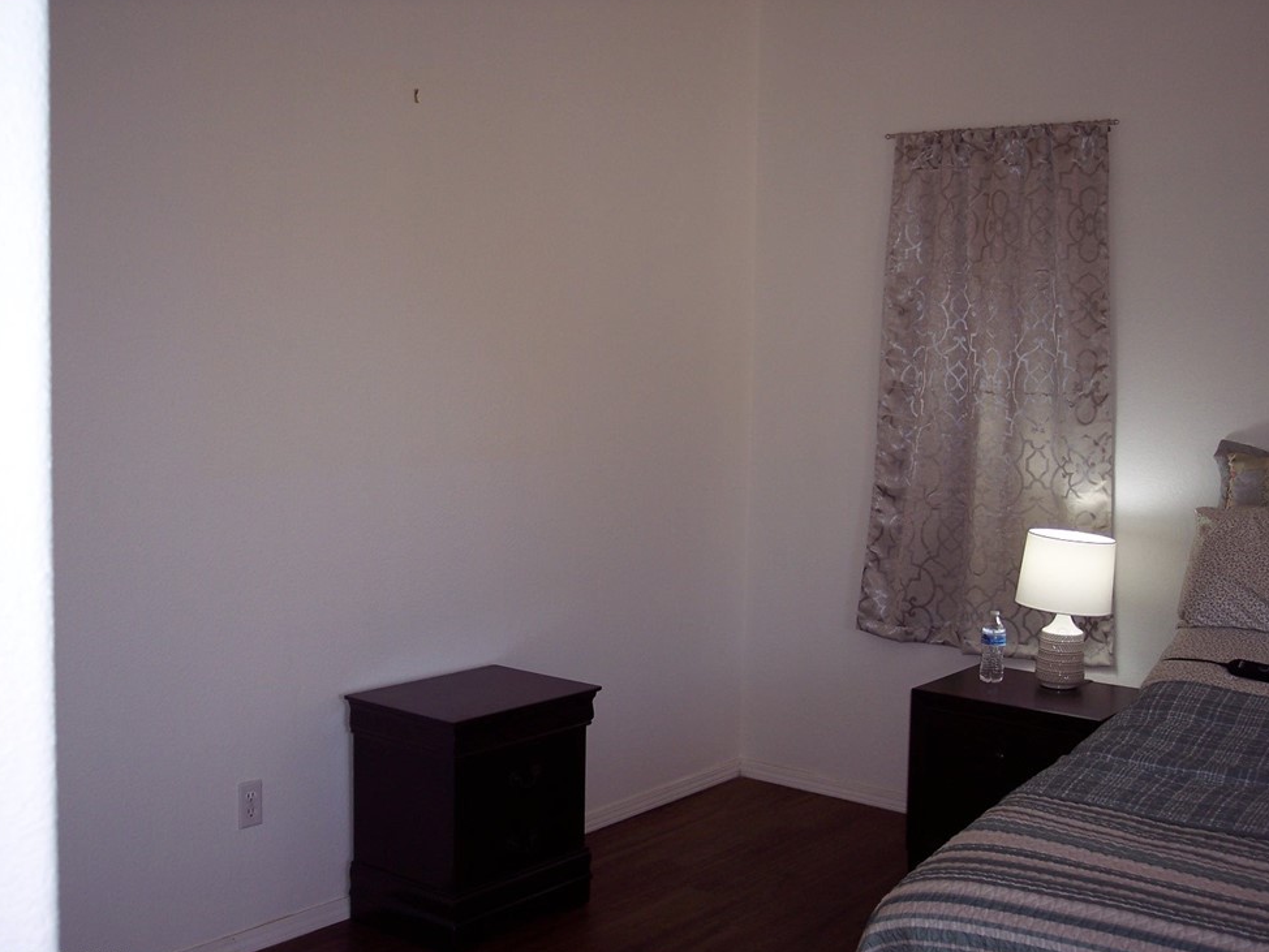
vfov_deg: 35.1
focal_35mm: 41
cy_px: 486
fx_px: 1503
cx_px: 651
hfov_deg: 45.8
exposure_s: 1/60
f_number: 2.8
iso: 100
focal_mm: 8
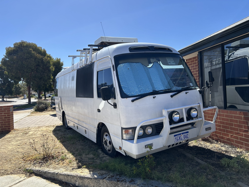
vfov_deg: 53.1
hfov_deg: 67.3
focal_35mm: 26
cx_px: 124
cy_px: 94
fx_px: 187
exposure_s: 1/3831
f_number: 1.5
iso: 50
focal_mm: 5.7
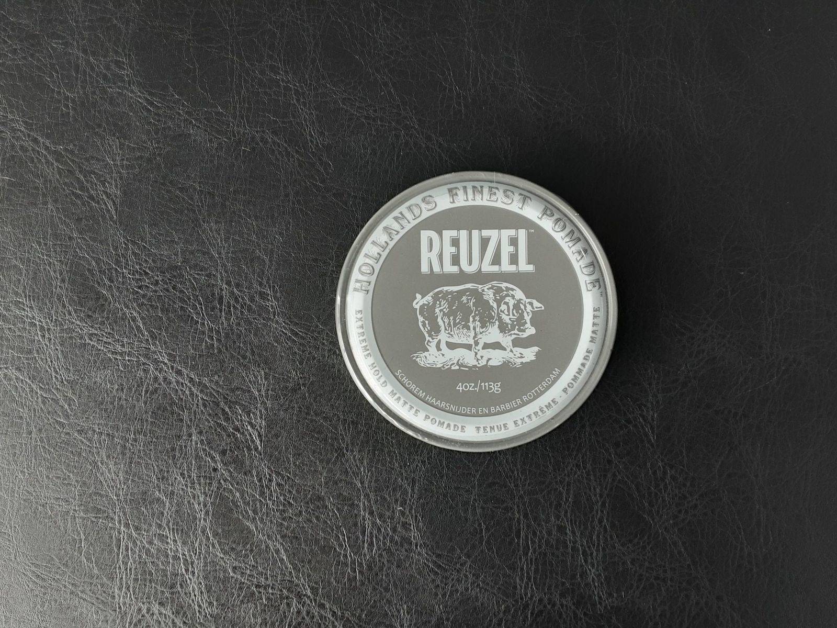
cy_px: 314
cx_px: 418
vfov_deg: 49.7
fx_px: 677
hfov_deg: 63.4
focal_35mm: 28
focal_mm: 2.9
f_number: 1.9
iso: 40
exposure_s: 1/50
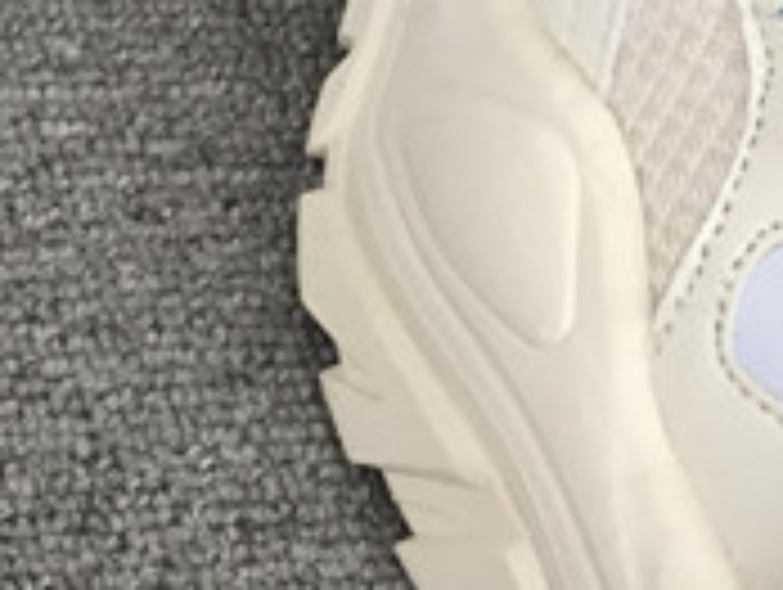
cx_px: -1035
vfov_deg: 9.3
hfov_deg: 10.7
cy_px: 507
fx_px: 3624
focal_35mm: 160
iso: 25
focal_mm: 3.3
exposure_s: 1/159
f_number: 2.4
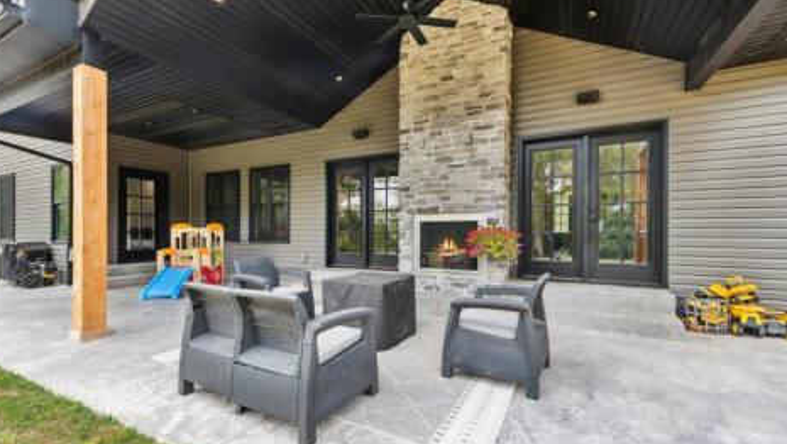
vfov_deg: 70.6
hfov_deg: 103.0
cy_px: 214
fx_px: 313
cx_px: 393
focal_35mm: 15
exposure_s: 1/30
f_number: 8
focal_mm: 14
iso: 100
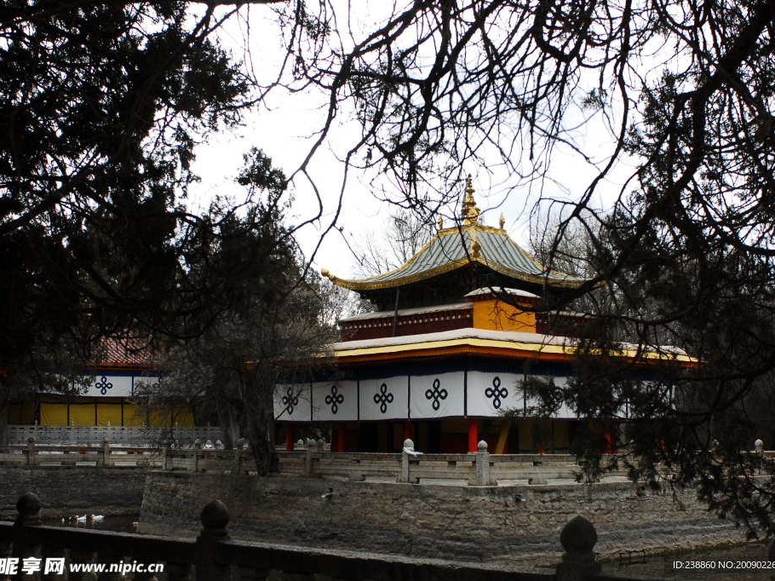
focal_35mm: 52
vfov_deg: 28.0
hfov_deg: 36.8
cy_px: 290
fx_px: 1164
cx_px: 420
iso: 100
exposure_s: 1/125
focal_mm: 32
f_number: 5.6
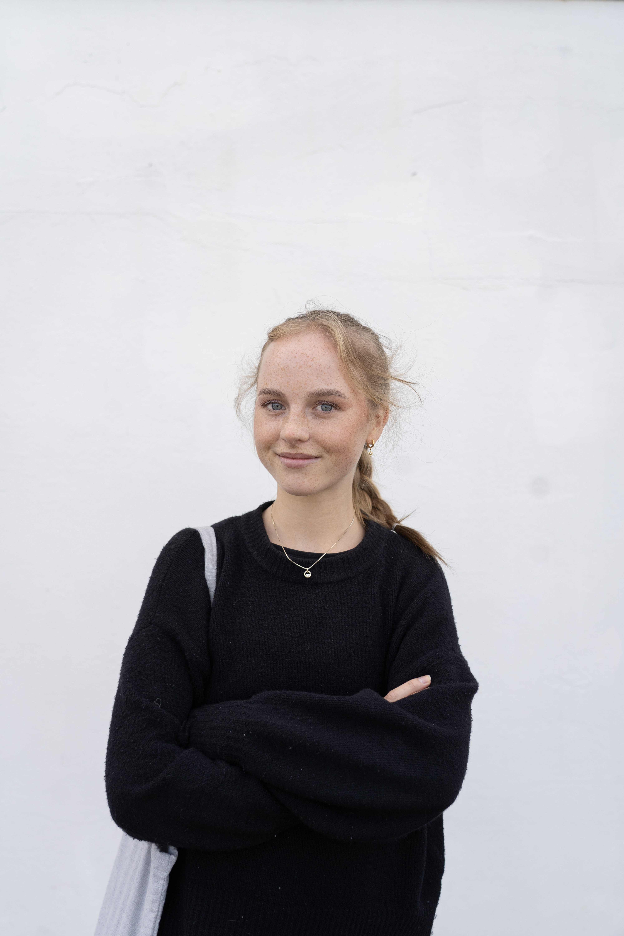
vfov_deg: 54.4
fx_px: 910
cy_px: 468
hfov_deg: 37.9
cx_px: 312
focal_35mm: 35
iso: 400
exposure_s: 1/800
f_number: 4
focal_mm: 35
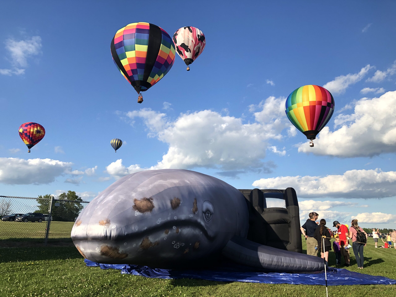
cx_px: 198
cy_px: 148
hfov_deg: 63.4
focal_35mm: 28
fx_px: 320
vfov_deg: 49.7
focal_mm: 3.99
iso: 20
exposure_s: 1/1715
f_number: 1.8
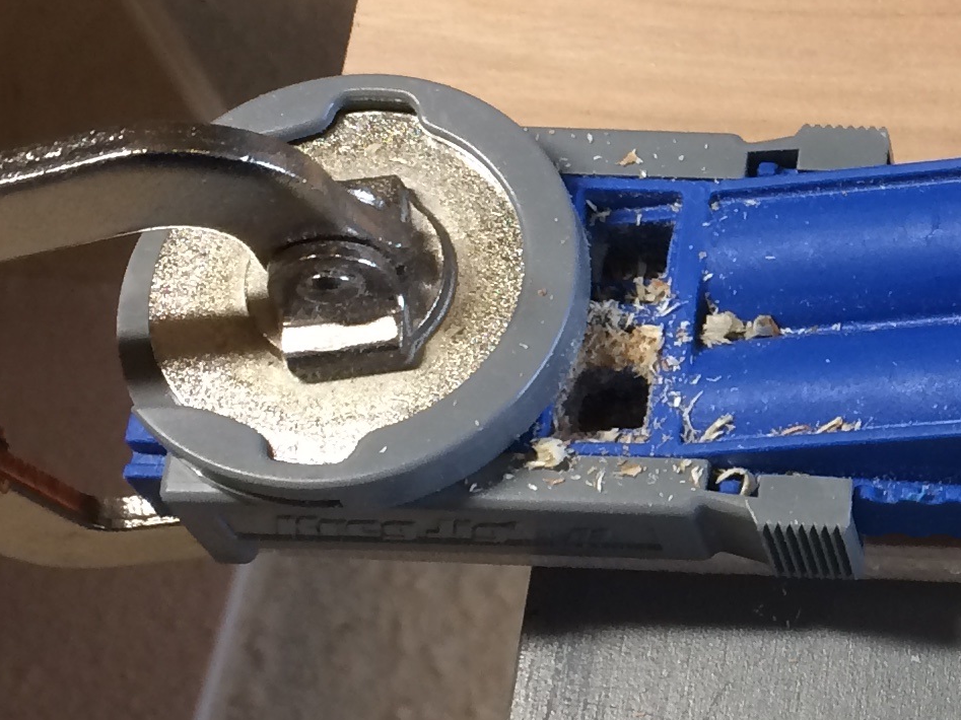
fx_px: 2776
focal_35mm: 100
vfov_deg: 14.8
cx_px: 1240
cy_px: 231
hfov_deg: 18.3
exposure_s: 1/30
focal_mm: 4.15
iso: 64
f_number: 2.2
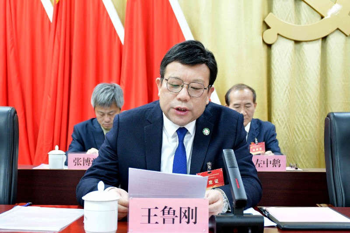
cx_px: 175
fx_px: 505
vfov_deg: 26.0
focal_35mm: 52
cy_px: 116
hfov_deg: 38.2
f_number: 4.5
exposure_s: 1/60
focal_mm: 35
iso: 3600
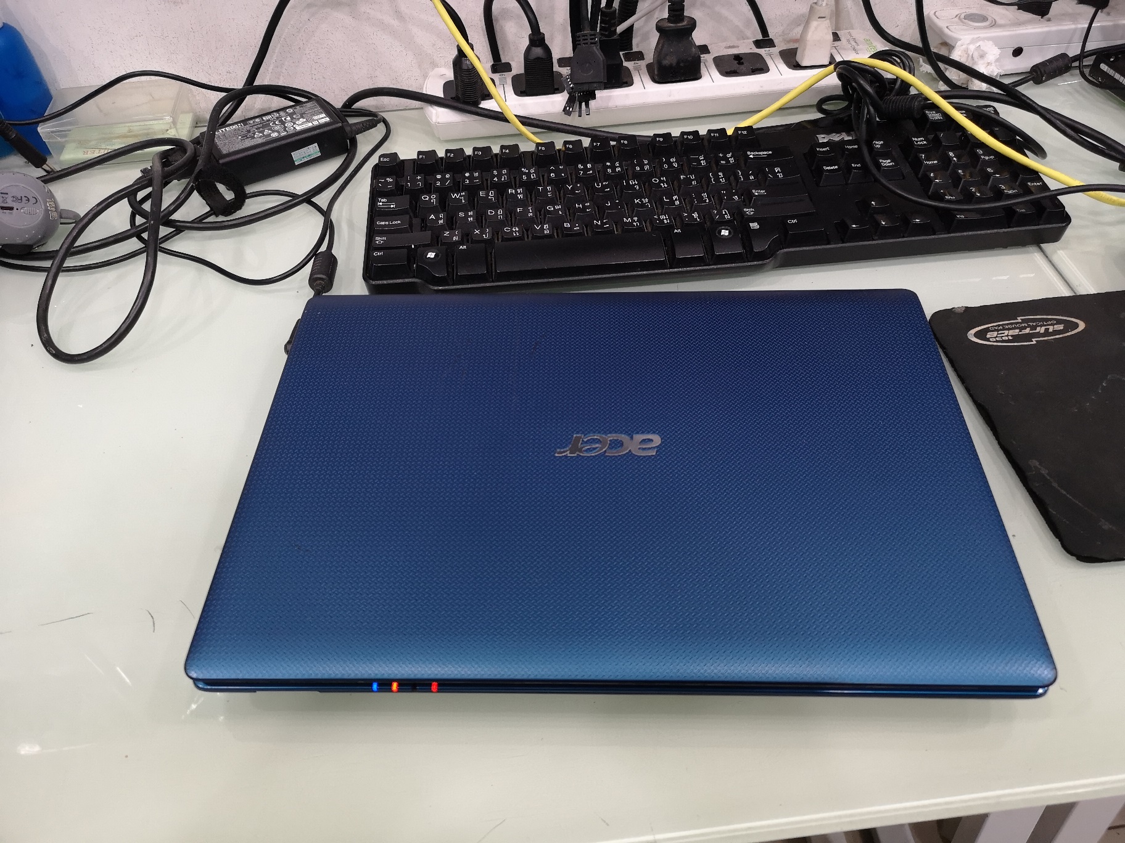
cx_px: 562
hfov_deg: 65.3
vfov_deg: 51.4
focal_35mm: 27
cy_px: 422
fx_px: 877
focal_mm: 3.95
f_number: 1.8
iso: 500
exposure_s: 1/100
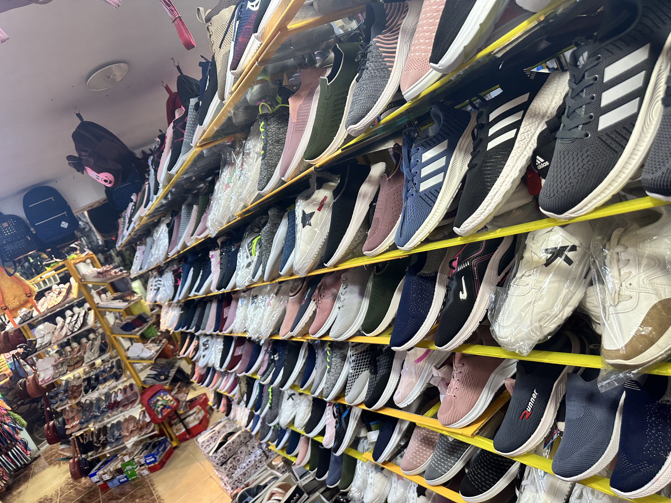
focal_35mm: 24
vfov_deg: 56.8
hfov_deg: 71.6
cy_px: 252
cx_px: 336
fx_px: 465
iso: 160
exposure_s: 1/100
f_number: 1.78
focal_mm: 6.86
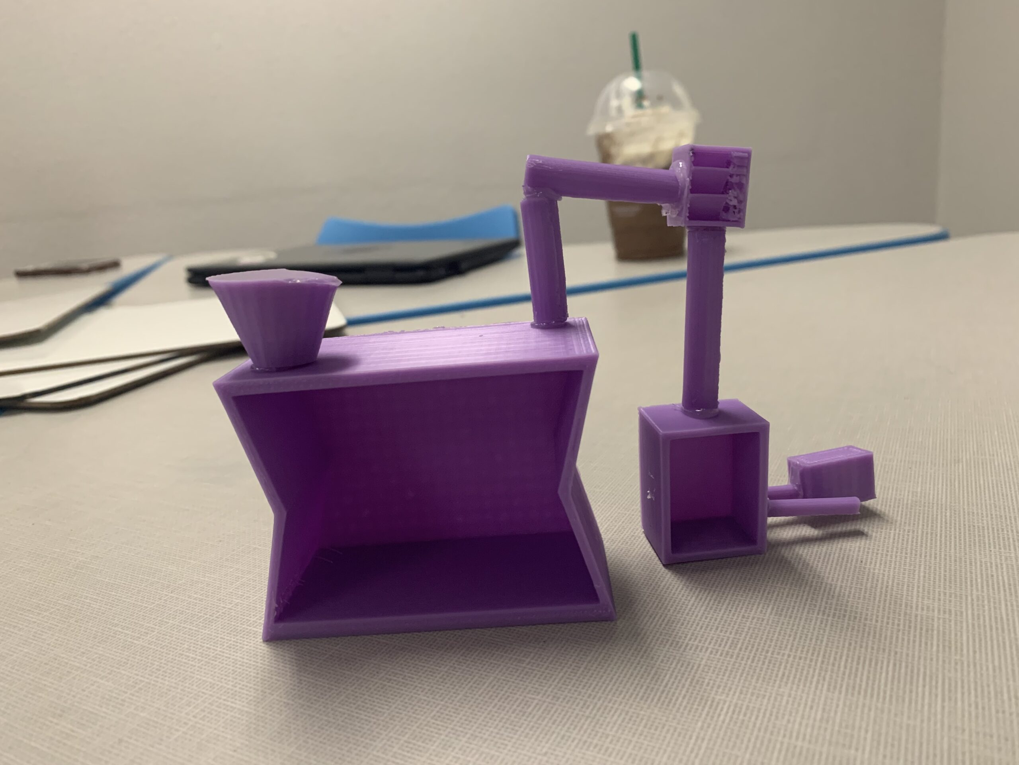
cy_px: 382
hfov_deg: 67.3
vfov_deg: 53.1
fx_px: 765
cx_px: 510
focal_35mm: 26
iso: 320
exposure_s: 1/60
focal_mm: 4.25
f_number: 1.8
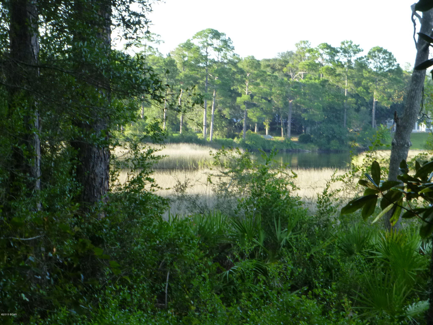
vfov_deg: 12.1
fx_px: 1526
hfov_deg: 16.1
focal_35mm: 122
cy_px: 162
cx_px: 216
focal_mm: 21.8
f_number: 5.4
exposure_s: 1/80
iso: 200
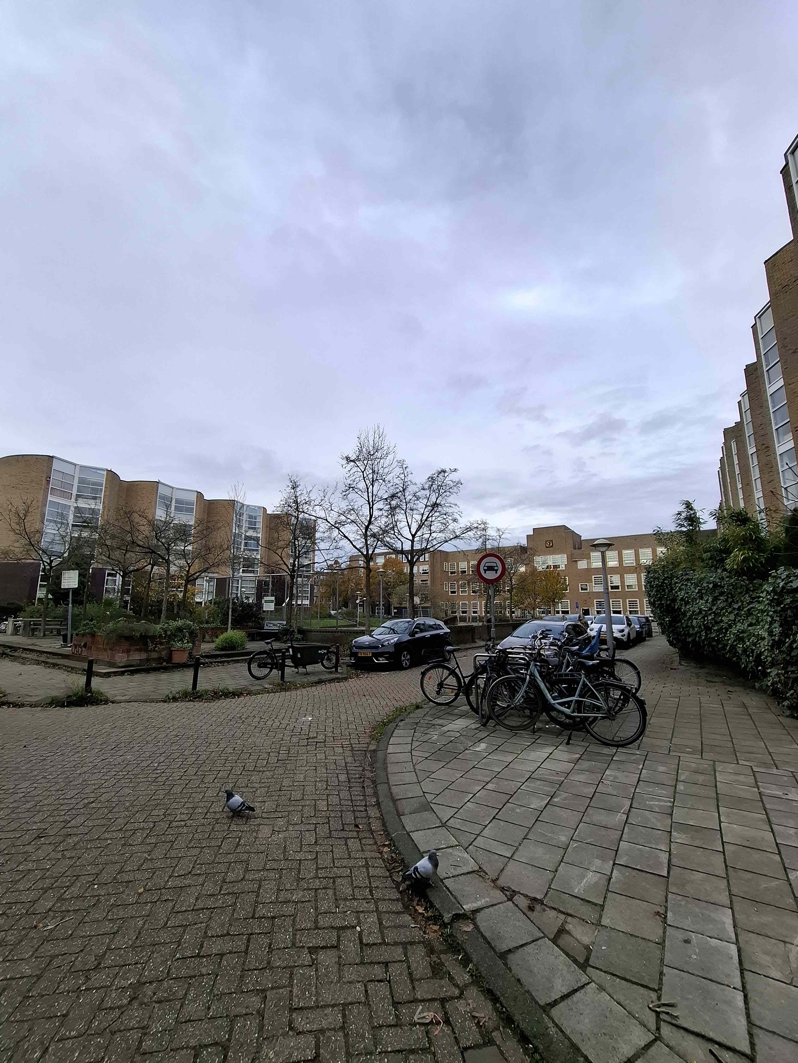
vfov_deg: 106.2
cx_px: 399
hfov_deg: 89.9
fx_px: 400
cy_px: 532
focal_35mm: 13
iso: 40
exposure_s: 1/488
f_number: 2.2
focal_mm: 1.74
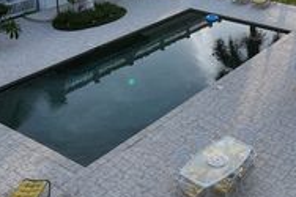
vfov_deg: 22.6
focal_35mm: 57
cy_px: -8
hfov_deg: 34.2
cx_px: 231
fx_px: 468
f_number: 2.8
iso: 400
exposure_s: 1/1250
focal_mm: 12.29
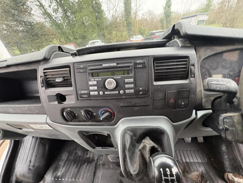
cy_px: 92
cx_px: 122
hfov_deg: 102.1
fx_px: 98
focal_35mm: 14
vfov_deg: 85.7
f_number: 2.2
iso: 250
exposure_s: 1/60
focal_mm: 2.22
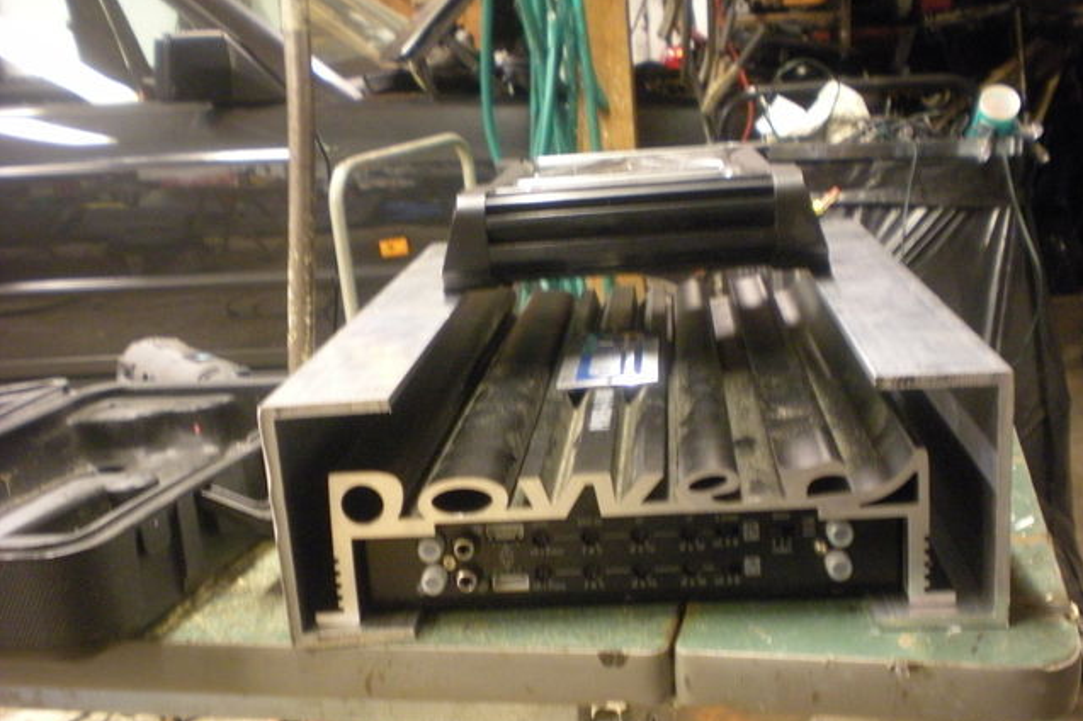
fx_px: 1383
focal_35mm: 46
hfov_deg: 42.8
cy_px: 374
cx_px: 542
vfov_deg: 29.2
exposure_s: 1/8
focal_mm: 7.4
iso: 525
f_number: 3.5
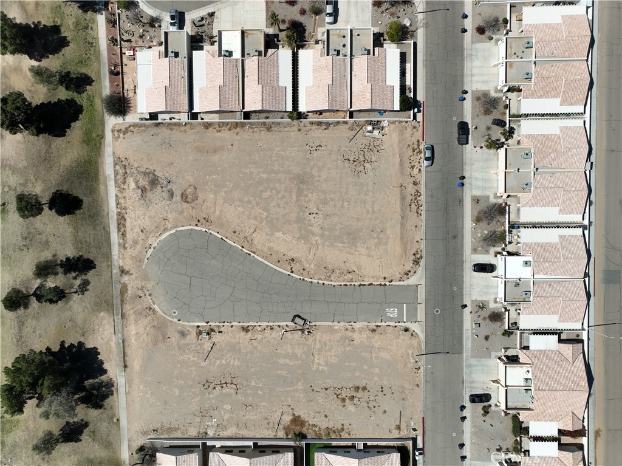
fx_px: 431
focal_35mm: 24
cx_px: 311
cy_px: 233
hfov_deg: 71.6
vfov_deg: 56.8
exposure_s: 1/400
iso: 100
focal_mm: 12.29
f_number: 2.8
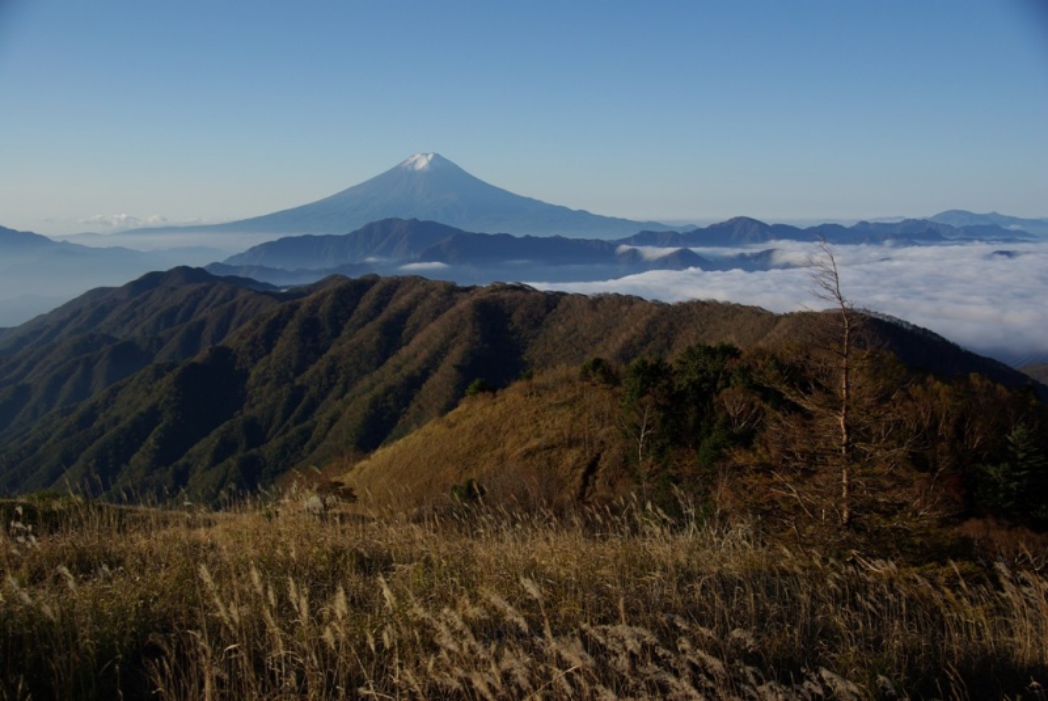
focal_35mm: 38
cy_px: 350
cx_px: 524
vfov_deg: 35.6
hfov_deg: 51.2
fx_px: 1093
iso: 100
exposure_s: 1/500
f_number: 5.6
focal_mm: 25
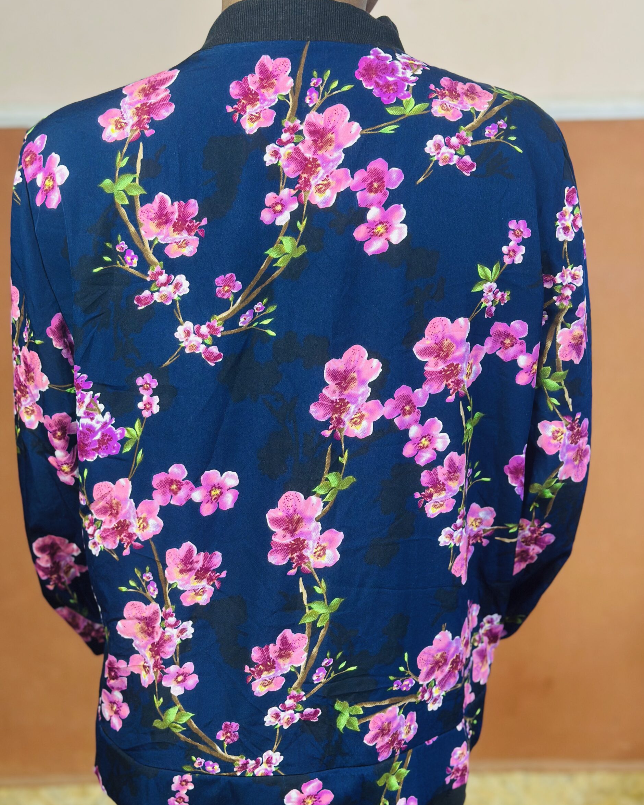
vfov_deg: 36.6
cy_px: 426
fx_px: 1215
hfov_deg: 29.7
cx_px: 324
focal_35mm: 51
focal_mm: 6.86
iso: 100
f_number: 1.78
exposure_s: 1/50
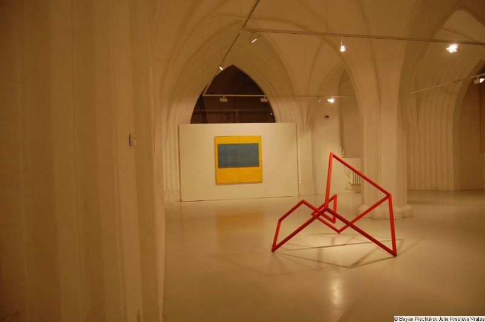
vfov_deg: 47.9
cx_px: 242
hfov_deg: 67.4
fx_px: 363
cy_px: 161
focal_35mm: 27
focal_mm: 18
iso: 400
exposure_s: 1/30
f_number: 3.5
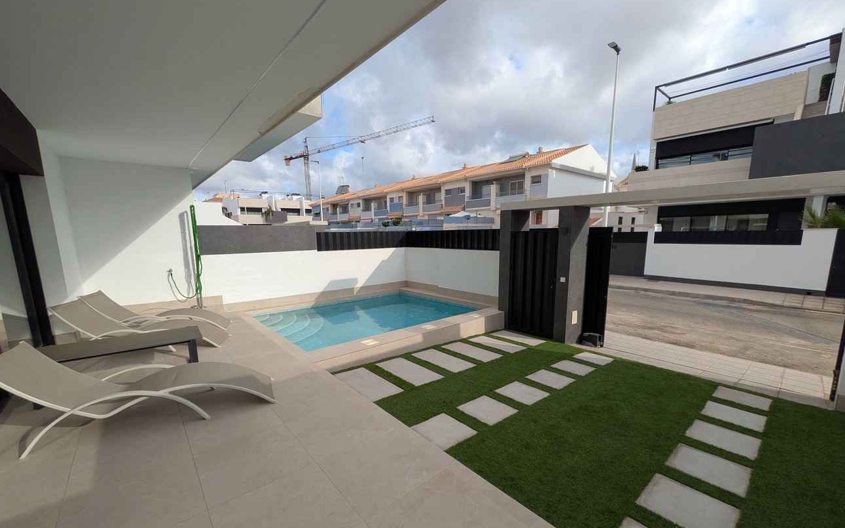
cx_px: 421
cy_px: 291
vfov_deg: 74.6
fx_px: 345
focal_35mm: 15
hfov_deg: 101.5
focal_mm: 1.83
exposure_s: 1/1145
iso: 49
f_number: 2.2
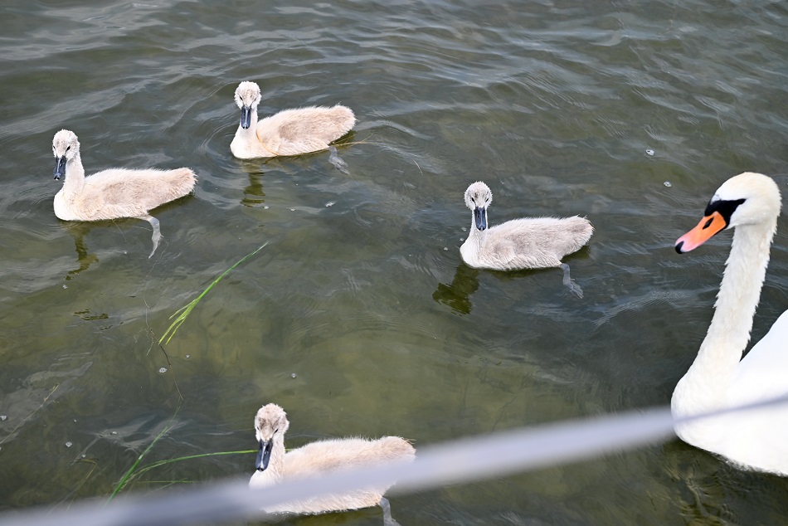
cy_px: 263
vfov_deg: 19.5
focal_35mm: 70
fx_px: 1533
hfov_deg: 28.8
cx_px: 394
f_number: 5.6
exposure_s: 1/500
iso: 160
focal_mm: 70
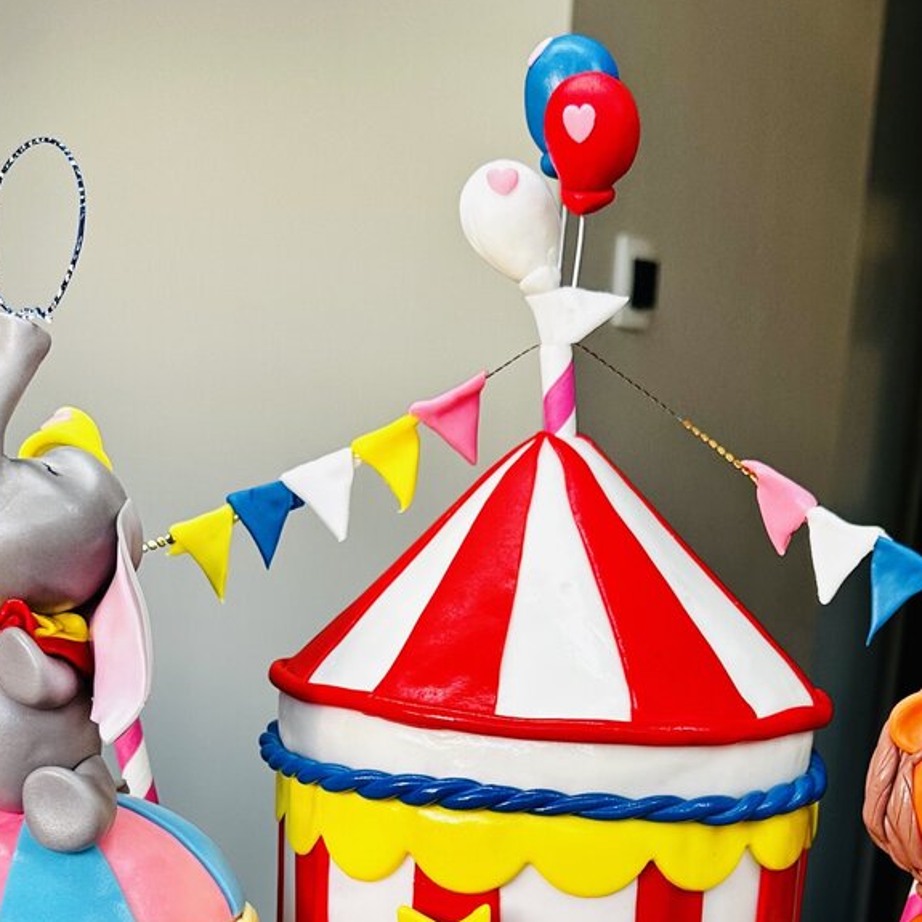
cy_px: 940
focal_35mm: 59
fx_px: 1778
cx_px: 531
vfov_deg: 27.3
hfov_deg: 29.0
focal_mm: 6.86
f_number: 1.78
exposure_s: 1/121
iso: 80
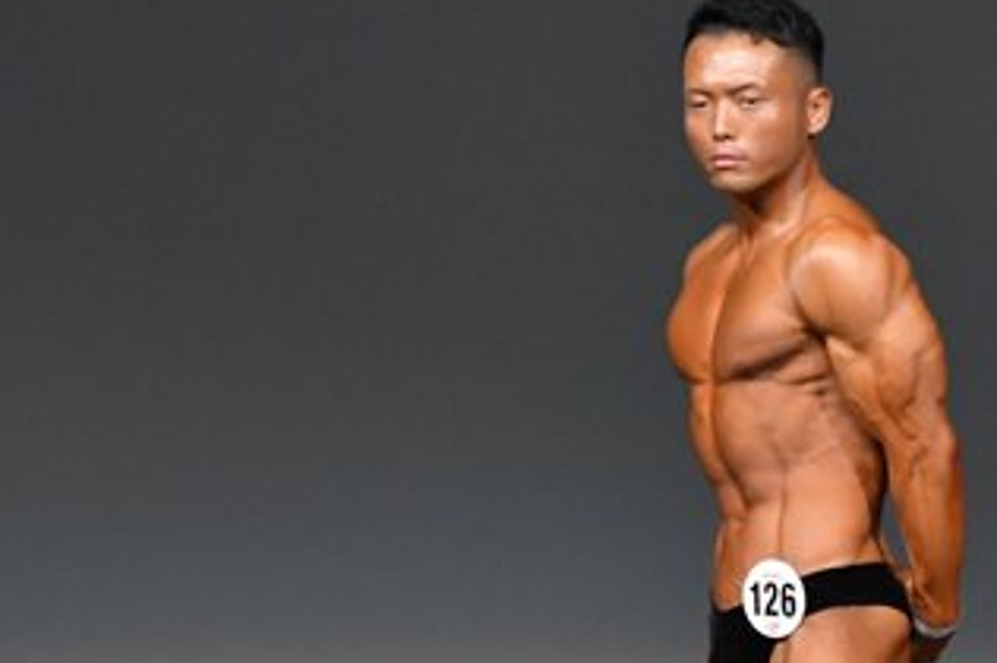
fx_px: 23405
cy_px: 676
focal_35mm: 846
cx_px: 790
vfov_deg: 1.6
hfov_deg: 2.4
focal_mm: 230
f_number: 5.6
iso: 4000
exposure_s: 1/400
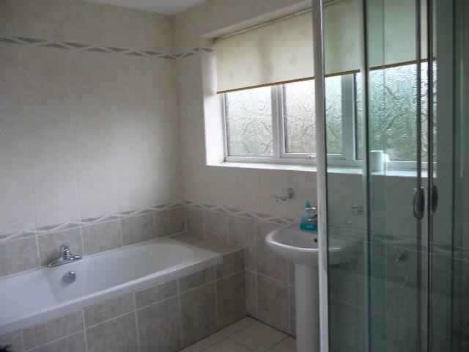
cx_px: 234
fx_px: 379
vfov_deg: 49.7
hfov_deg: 63.4
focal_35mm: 28
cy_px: 176
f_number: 3.3
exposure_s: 1/30
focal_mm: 4.7
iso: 125
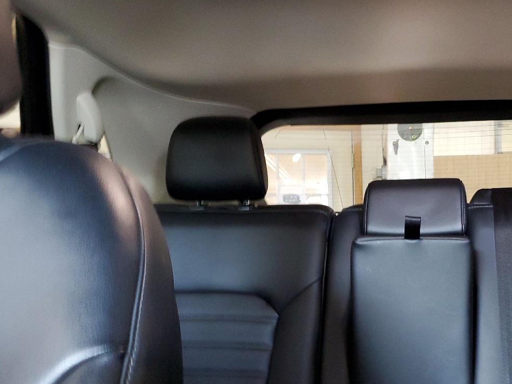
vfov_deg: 33.9
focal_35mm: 42
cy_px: 271
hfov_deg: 43.6
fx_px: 621
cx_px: 374
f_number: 1.5
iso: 290
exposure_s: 1/17
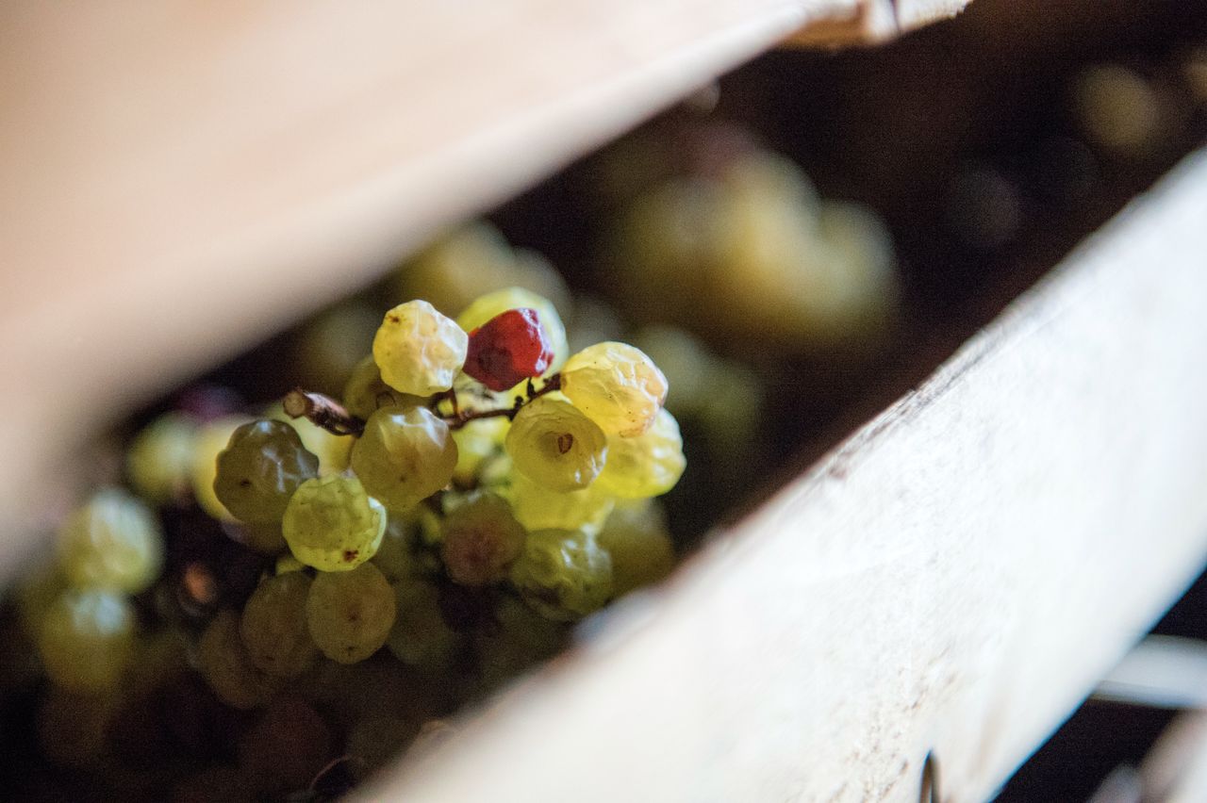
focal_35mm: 70
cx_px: 604
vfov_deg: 19.4
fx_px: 2346
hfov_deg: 28.9
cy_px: 402
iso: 6400
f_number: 2.8
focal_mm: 70
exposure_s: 1/250
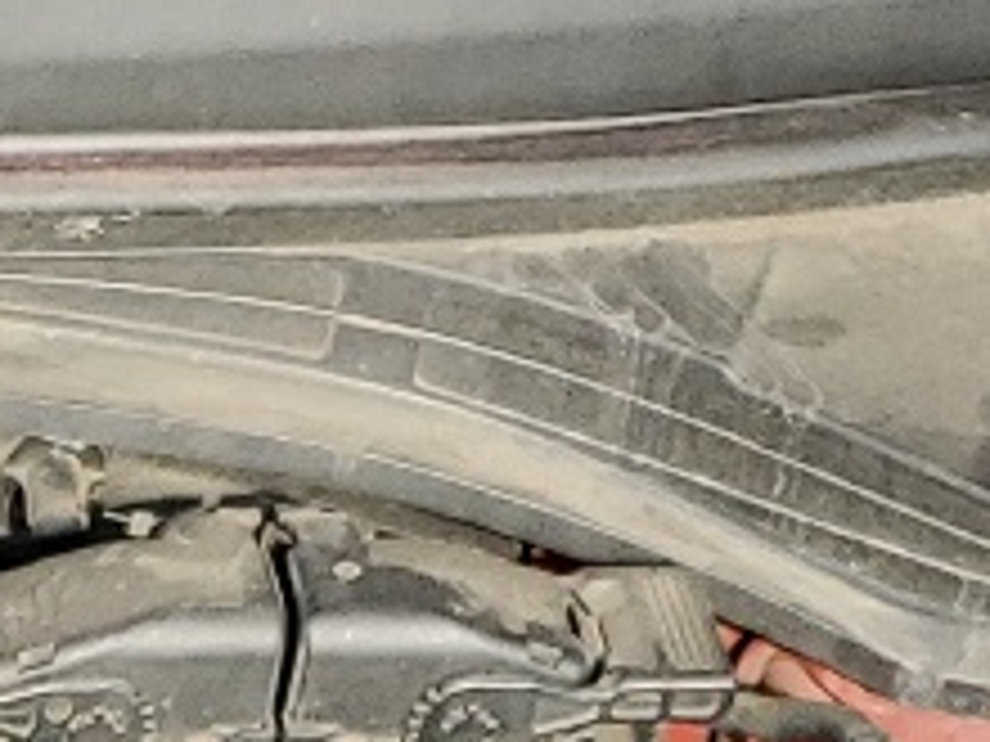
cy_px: 2293
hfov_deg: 9.4
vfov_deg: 7.0
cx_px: -1314
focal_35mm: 189
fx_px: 5405
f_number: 1.5
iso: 50
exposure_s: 1/323
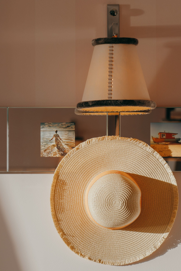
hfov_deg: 4.6
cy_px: 160
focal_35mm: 297
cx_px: 111
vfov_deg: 6.9
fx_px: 2240
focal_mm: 143
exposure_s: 1/200
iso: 50
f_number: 4.5
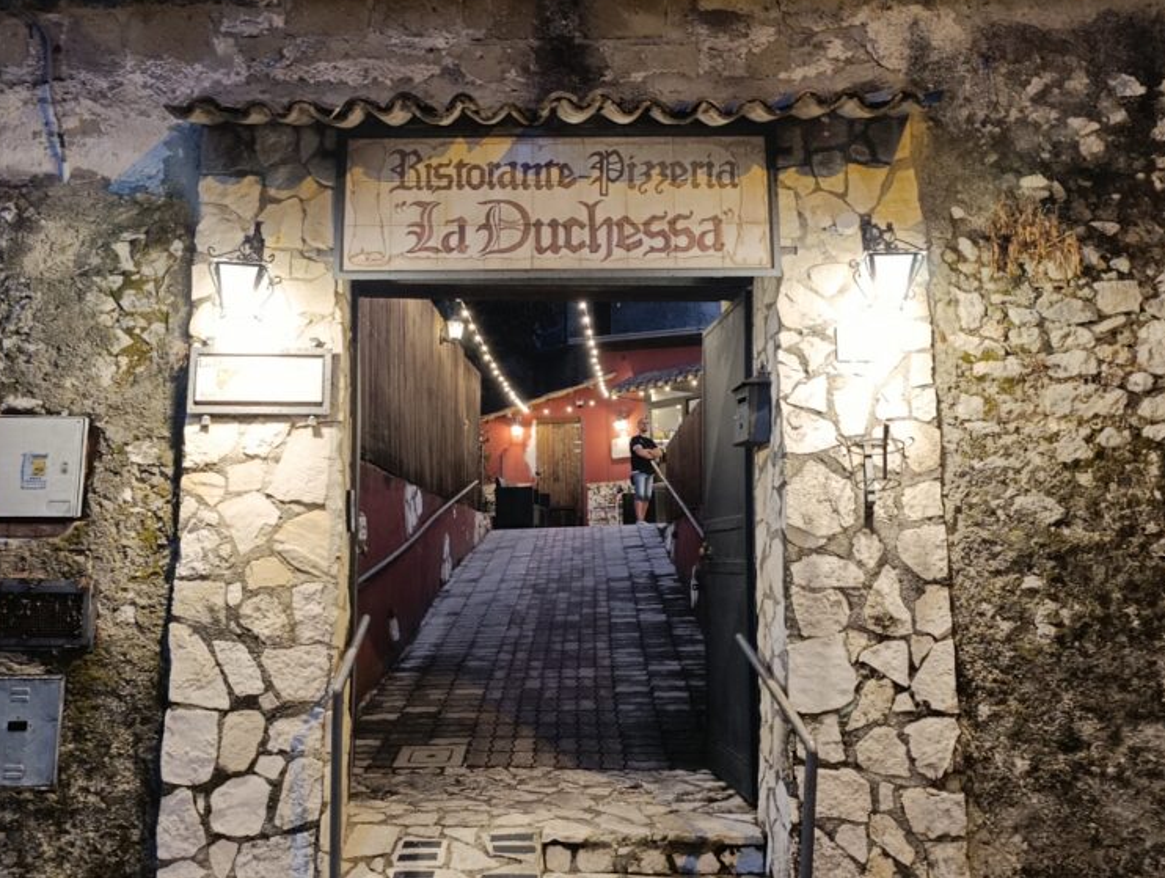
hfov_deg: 58.1
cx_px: 517
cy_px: 491
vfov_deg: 45.5
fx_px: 1045
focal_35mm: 31
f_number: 1.65
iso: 1045
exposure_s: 1/33.3
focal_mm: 6.11
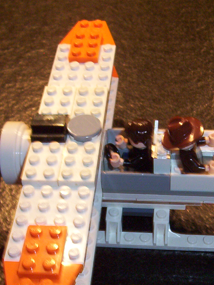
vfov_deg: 28.3
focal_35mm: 68
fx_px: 560
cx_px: 129
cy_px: 195
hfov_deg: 21.6
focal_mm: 5.54
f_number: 2.76
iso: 140
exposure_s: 1/8
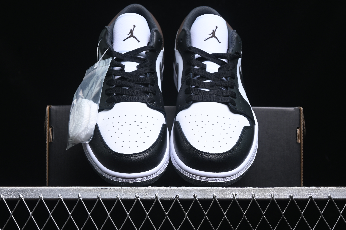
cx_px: 173
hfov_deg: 27.0
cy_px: 115
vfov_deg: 18.2
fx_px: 721
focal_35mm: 75
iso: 160
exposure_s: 1/60
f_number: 6.3
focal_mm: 50
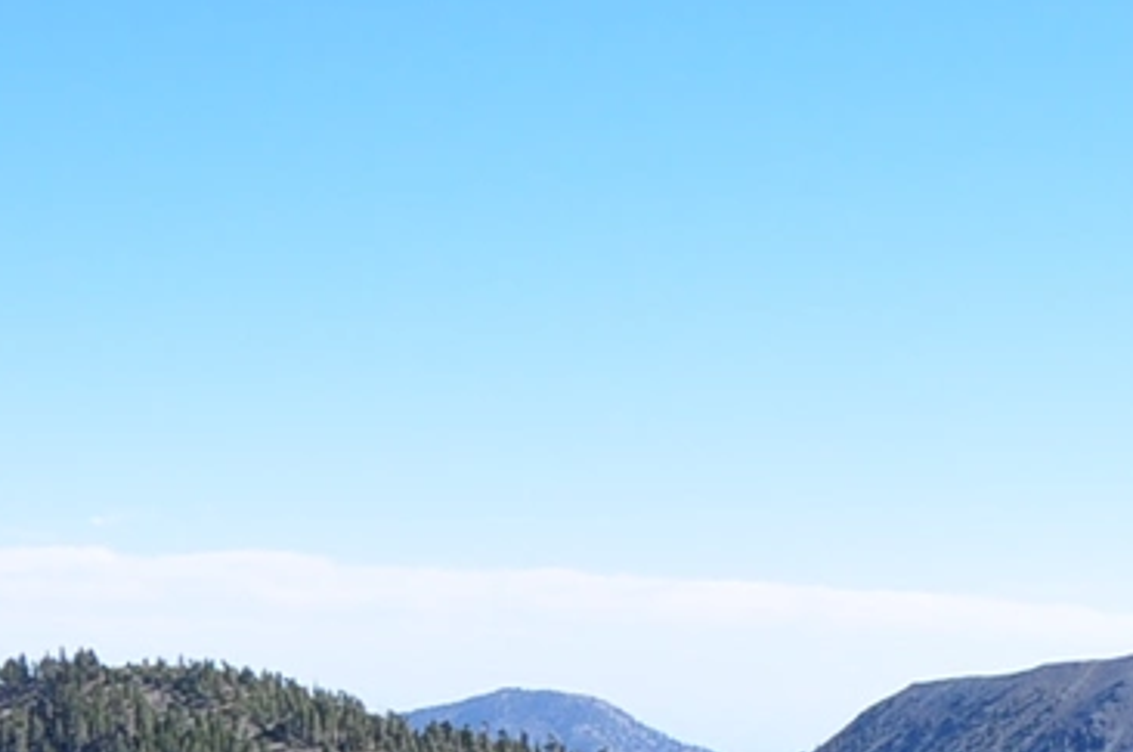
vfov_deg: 10.5
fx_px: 3772
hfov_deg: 16.4
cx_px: 1331
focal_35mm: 120
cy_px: 1467
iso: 250
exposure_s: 1/200
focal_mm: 18
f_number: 13
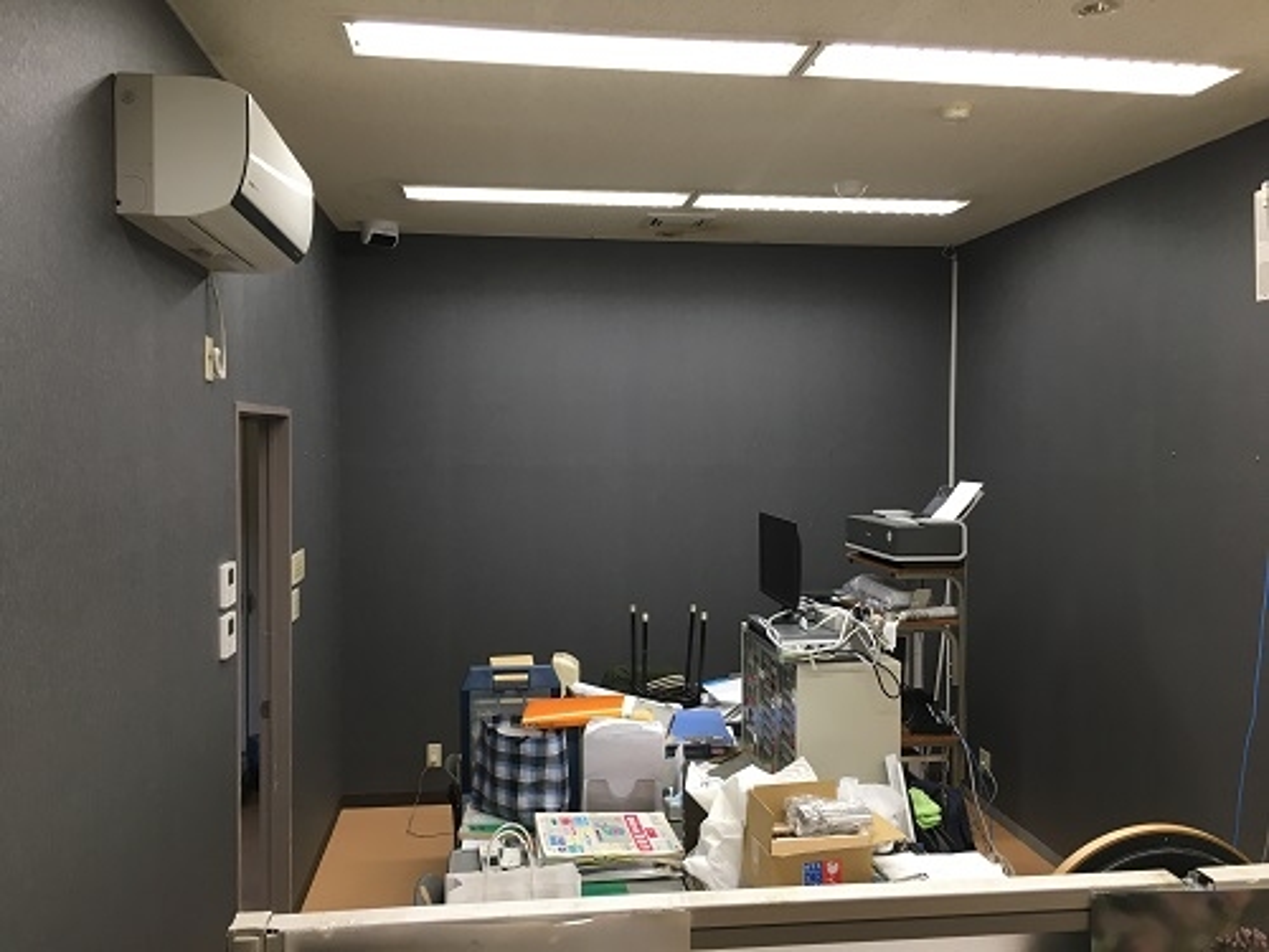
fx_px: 1063
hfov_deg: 61.7
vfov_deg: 48.2
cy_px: 476
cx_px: 634
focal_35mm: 29
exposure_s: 1/30
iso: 50
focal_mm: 4.2
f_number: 2.2
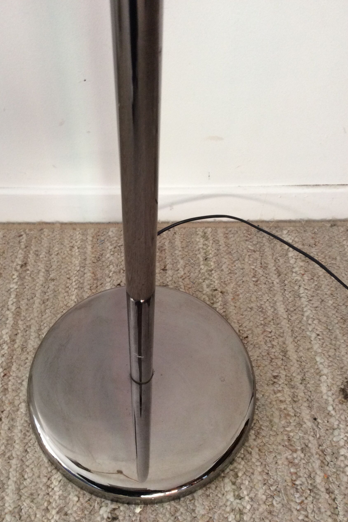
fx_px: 493
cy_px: 266
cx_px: 150
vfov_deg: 55.8
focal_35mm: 34
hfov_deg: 38.8
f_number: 2.4
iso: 80
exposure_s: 1/25
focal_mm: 3.3
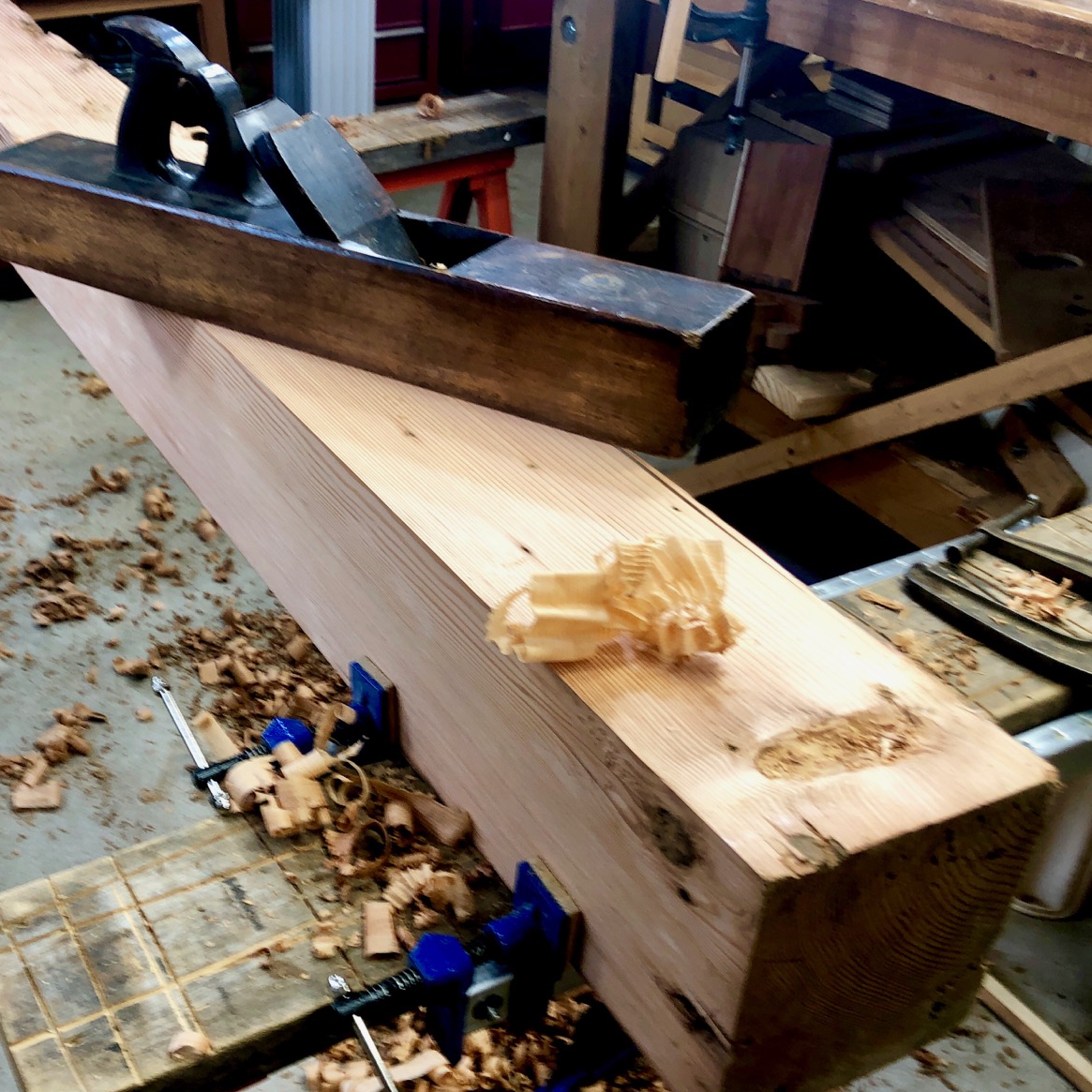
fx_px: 1213
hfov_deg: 48.2
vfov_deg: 48.5
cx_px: 441
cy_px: 548
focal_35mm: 34
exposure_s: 1/30
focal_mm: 3.99
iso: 32
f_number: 1.8
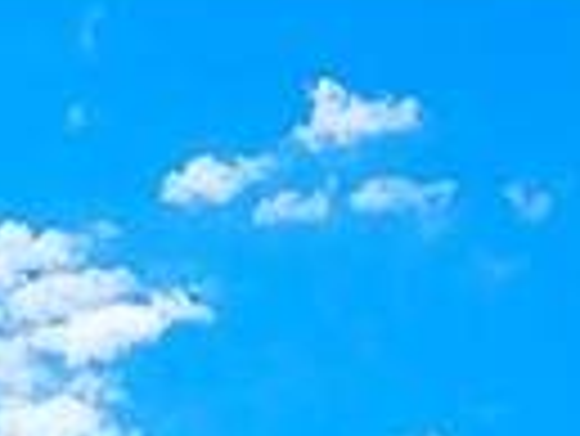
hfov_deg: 12.8
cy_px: 1672
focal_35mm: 103
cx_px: -944
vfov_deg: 8.5
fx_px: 1727
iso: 50
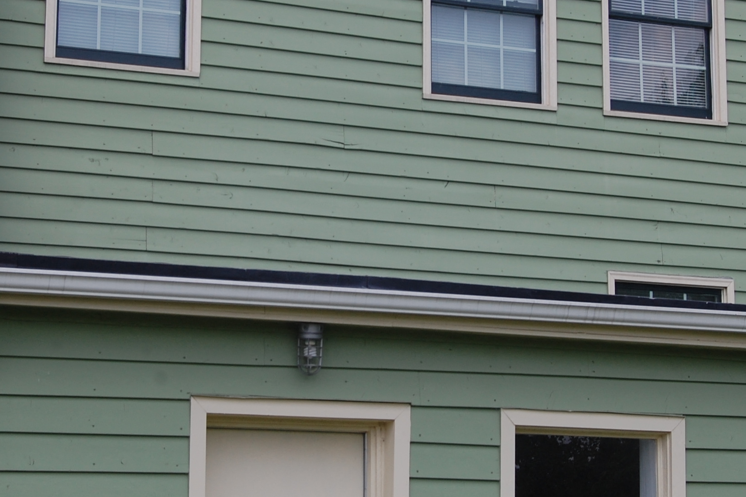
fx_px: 1986
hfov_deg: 21.3
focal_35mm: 96
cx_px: 357
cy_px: 177
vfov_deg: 14.2
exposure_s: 1/320
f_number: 9
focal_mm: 35
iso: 200
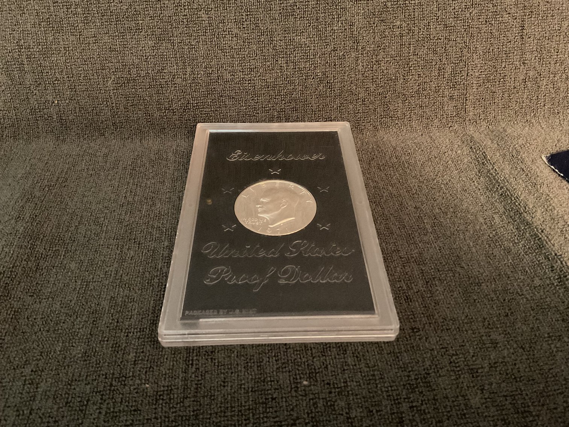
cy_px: 214
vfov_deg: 48.2
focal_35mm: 29
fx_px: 477
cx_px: 284
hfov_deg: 61.7
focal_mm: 3
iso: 500
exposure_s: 1/17
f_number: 1.8
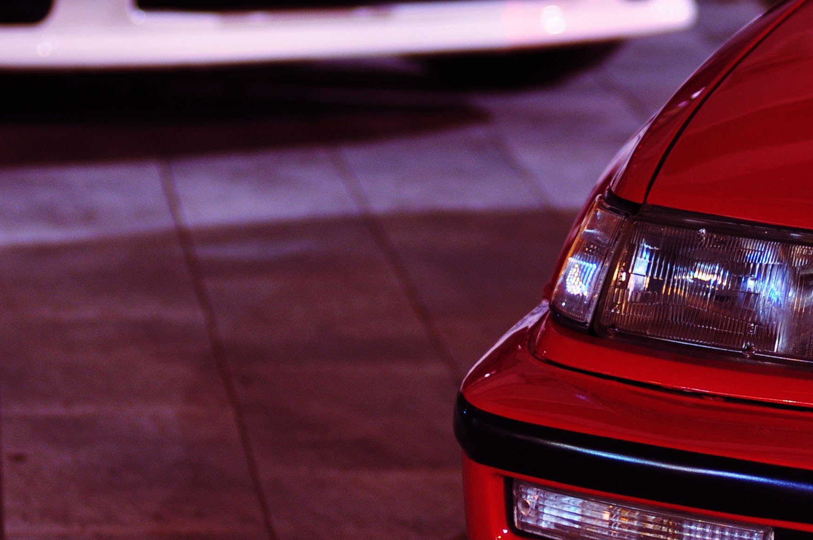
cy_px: 274
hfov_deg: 11.2
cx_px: 644
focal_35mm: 184
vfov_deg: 7.4
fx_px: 4150
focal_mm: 50
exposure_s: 1/1.3
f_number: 2
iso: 250
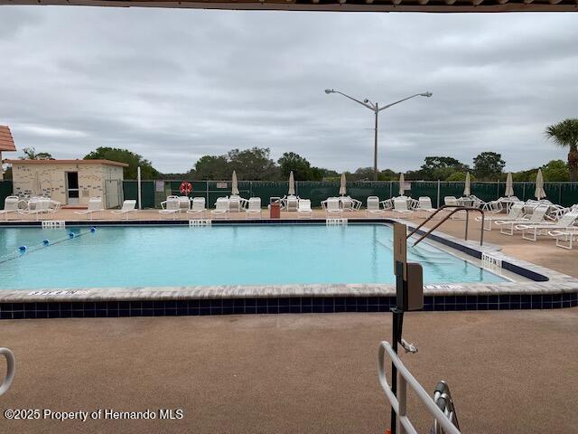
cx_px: 289
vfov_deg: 53.1
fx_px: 434
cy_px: 217
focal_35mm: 26
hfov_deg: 67.3
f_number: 1.8
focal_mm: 4.25
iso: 25
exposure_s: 1/1916
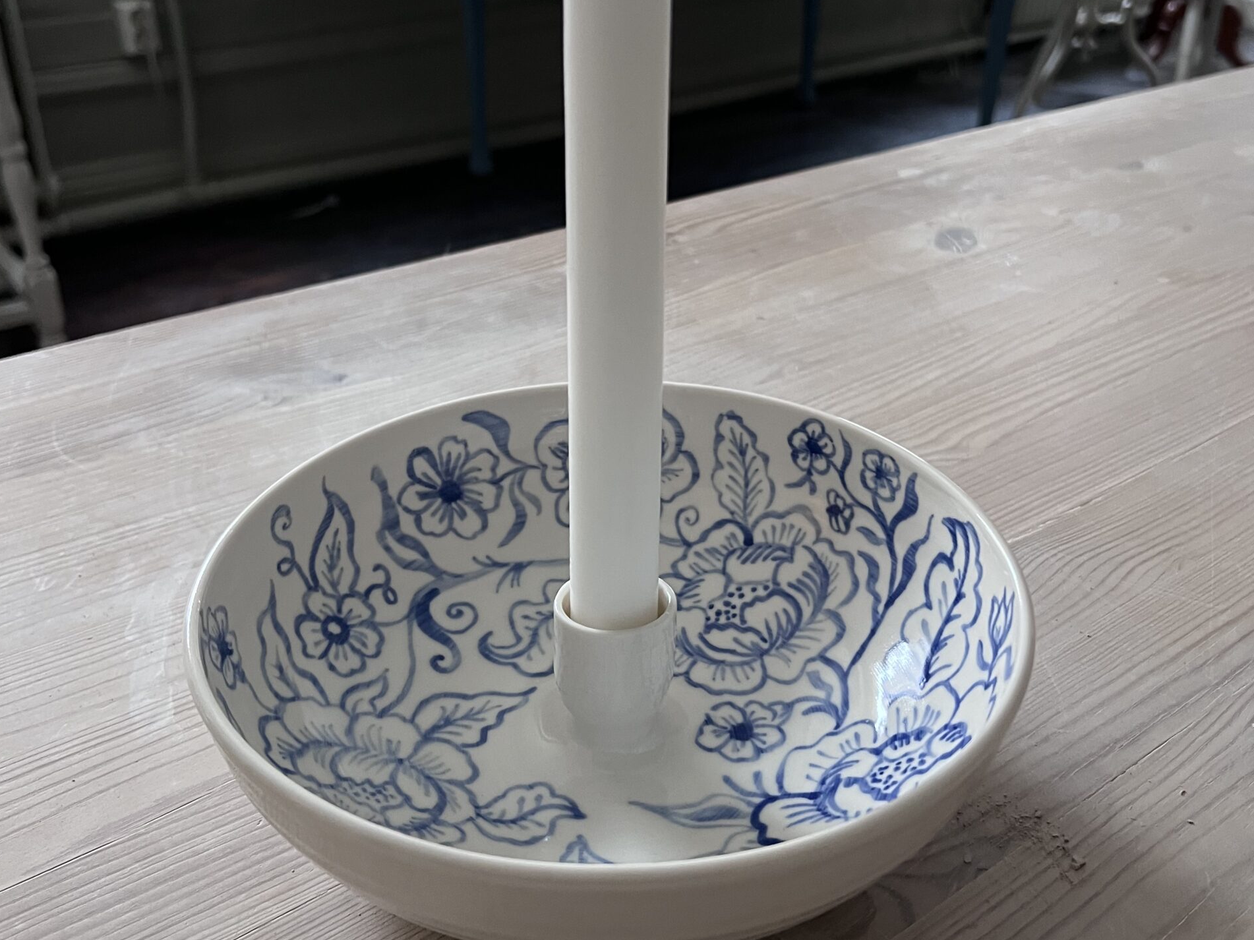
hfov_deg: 52.6
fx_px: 1268
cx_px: 624
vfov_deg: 40.7
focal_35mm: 35
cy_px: 448
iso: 400
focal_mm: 5.7
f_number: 1.5
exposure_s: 1/60
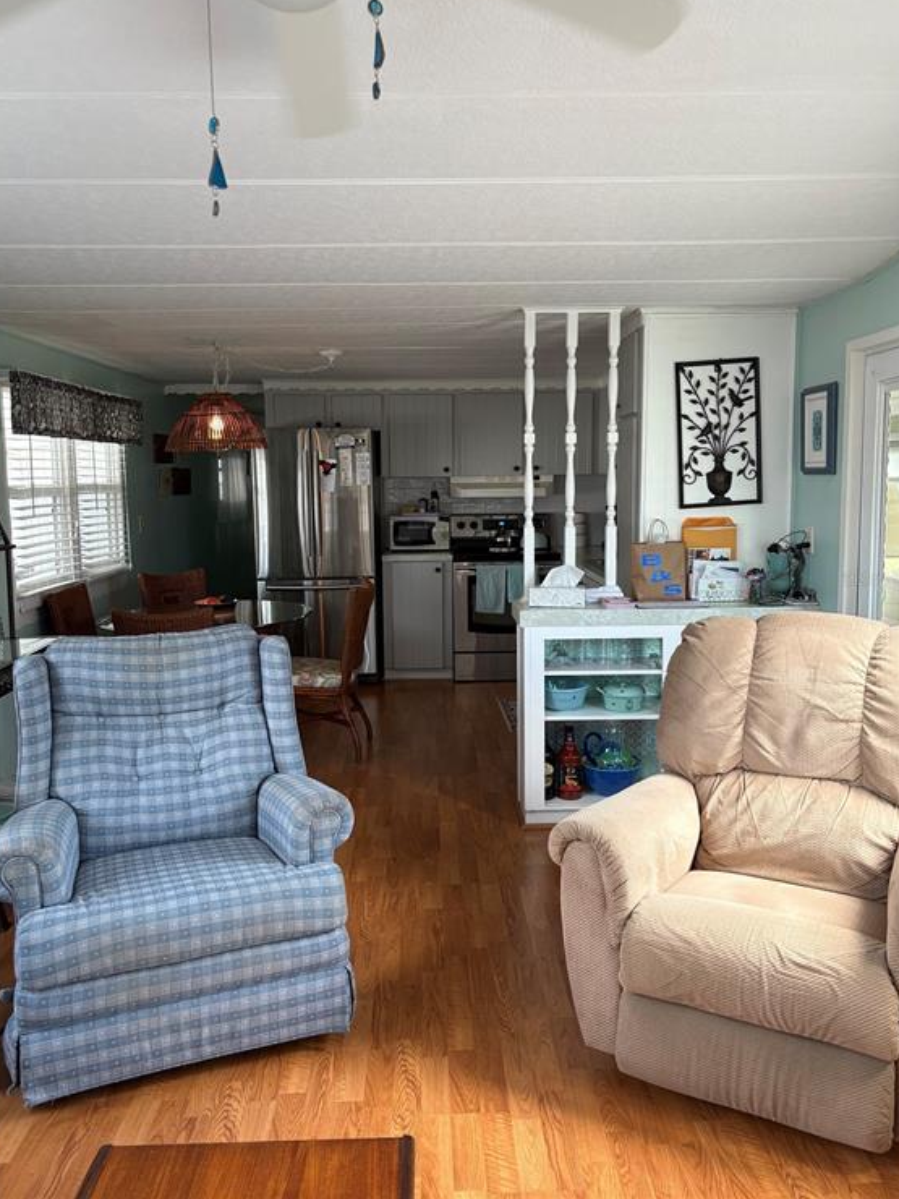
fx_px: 935
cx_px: 449
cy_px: 578
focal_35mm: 27
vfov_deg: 65.3
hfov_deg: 51.4
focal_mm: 5.96
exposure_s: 1/110
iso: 125
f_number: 1.6
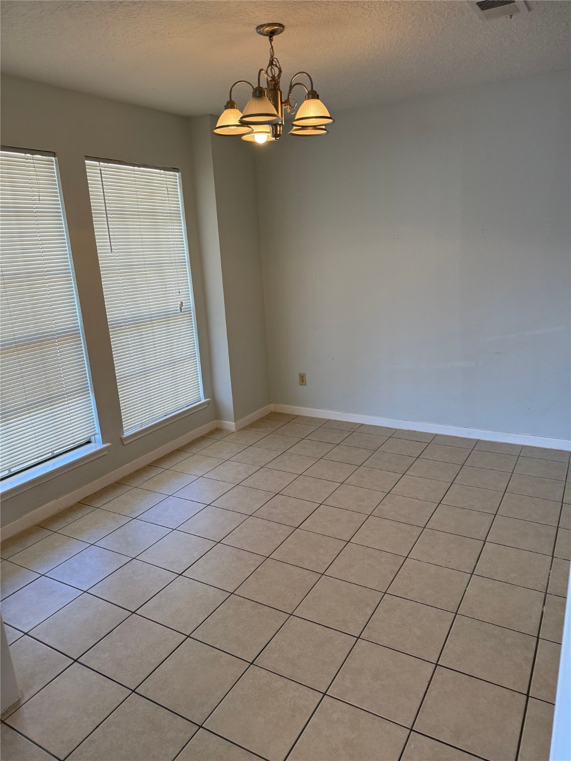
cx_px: 286
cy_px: 380
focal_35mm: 24
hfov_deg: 56.8
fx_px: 528
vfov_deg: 71.6
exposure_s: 1/232
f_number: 1.78
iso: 160
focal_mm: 6.76
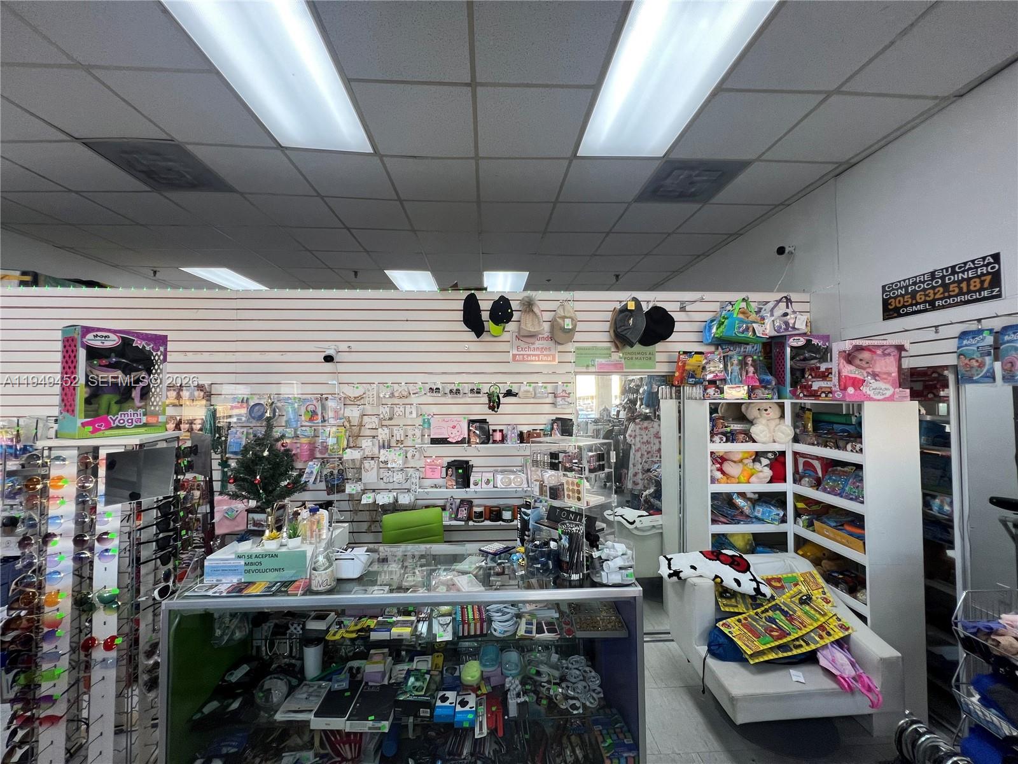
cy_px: 382
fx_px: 382
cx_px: 509
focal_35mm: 13
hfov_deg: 106.2
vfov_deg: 89.9
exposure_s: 1/120
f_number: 1.8
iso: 80
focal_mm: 1.57
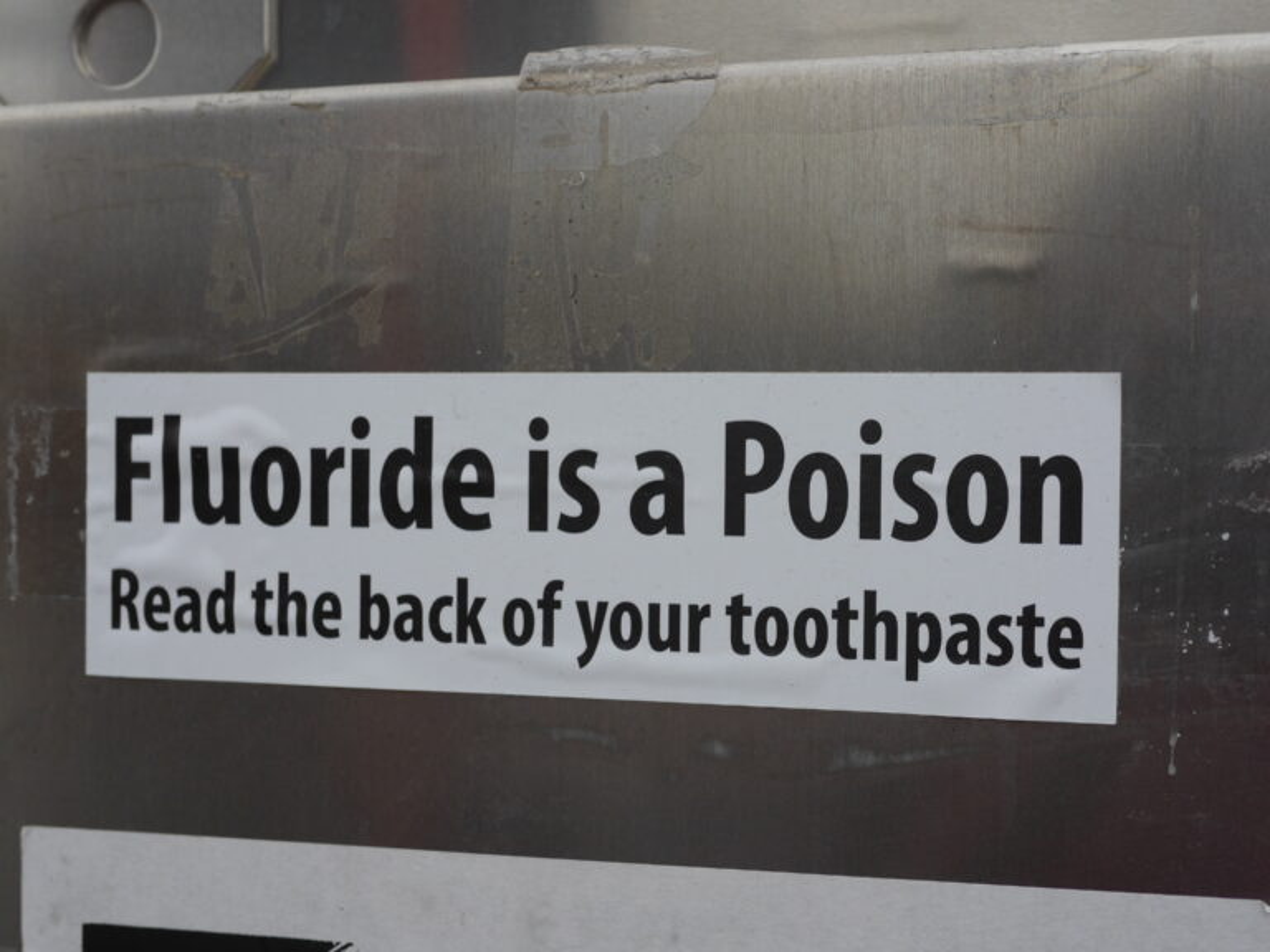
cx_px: 635
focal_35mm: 50
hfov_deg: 38.2
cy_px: 476
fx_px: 1834
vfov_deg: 29.1
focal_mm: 25
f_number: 3.5
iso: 200
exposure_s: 1/640
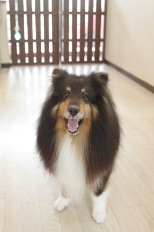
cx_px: 77
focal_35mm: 42
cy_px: 116
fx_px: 270
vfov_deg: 46.4
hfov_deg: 31.8
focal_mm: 28
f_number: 2.8
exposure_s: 1/60
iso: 800
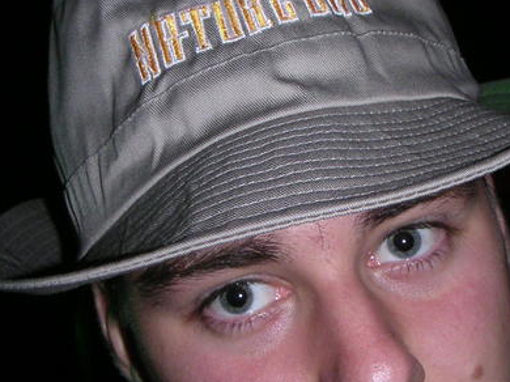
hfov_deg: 25.0
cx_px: 286
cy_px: 245
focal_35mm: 78
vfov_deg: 18.8
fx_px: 1148
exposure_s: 1/45
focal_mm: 6
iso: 100
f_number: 6.7
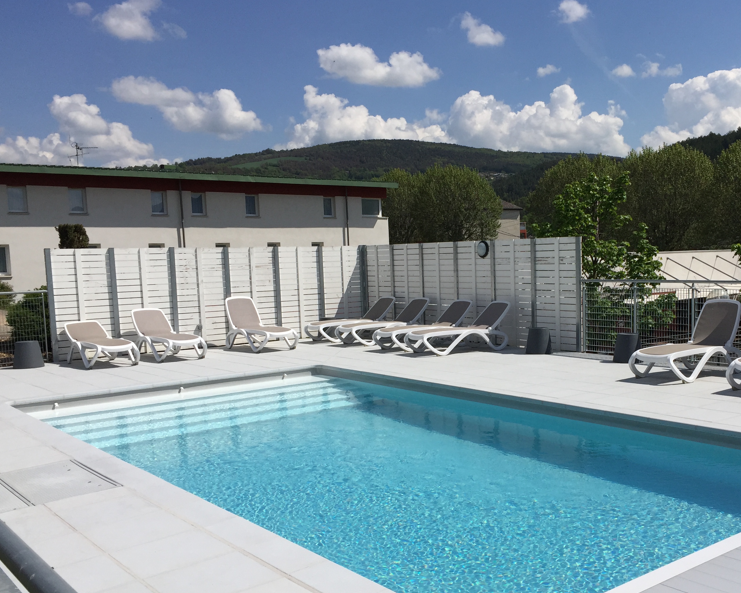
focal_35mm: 37
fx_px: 812
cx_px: 476
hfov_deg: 48.5
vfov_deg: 40.0
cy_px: 340
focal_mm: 4.15
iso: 32
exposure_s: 1/4950
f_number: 2.2
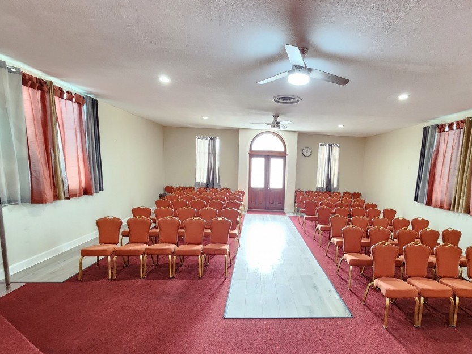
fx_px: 218
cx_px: 281
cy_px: 197
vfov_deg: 77.8
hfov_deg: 93.4
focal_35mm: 16
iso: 640
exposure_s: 1/30
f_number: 2.2
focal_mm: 2.2
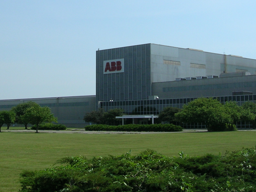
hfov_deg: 27.7
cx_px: 103
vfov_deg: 20.6
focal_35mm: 70
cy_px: 25
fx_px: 518
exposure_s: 1/643
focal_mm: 5.7
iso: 50
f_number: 4.9
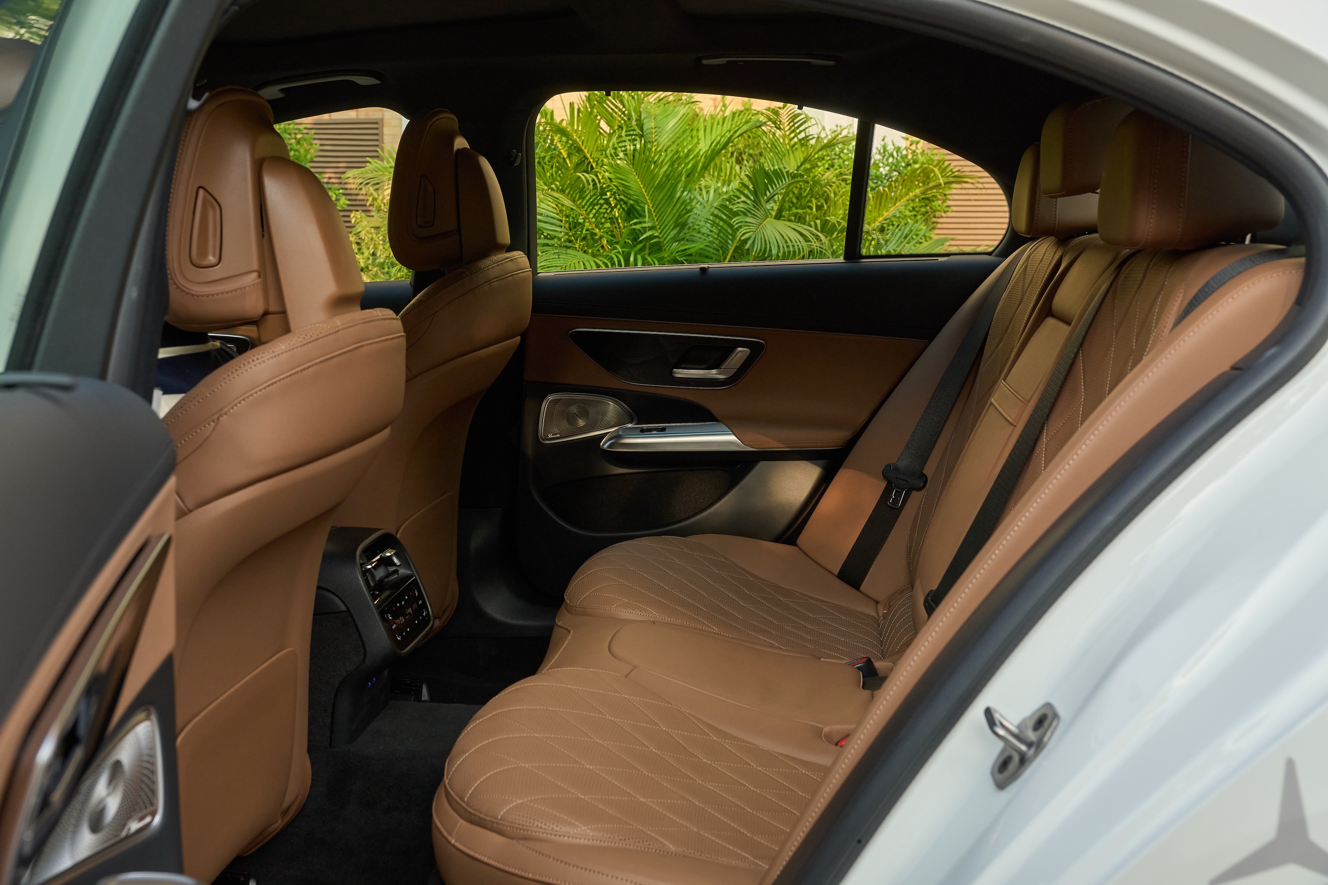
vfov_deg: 35.5
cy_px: 442
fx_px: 1383
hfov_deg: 51.3
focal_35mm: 38
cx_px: 664
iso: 320
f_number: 5
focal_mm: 25
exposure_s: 1/400
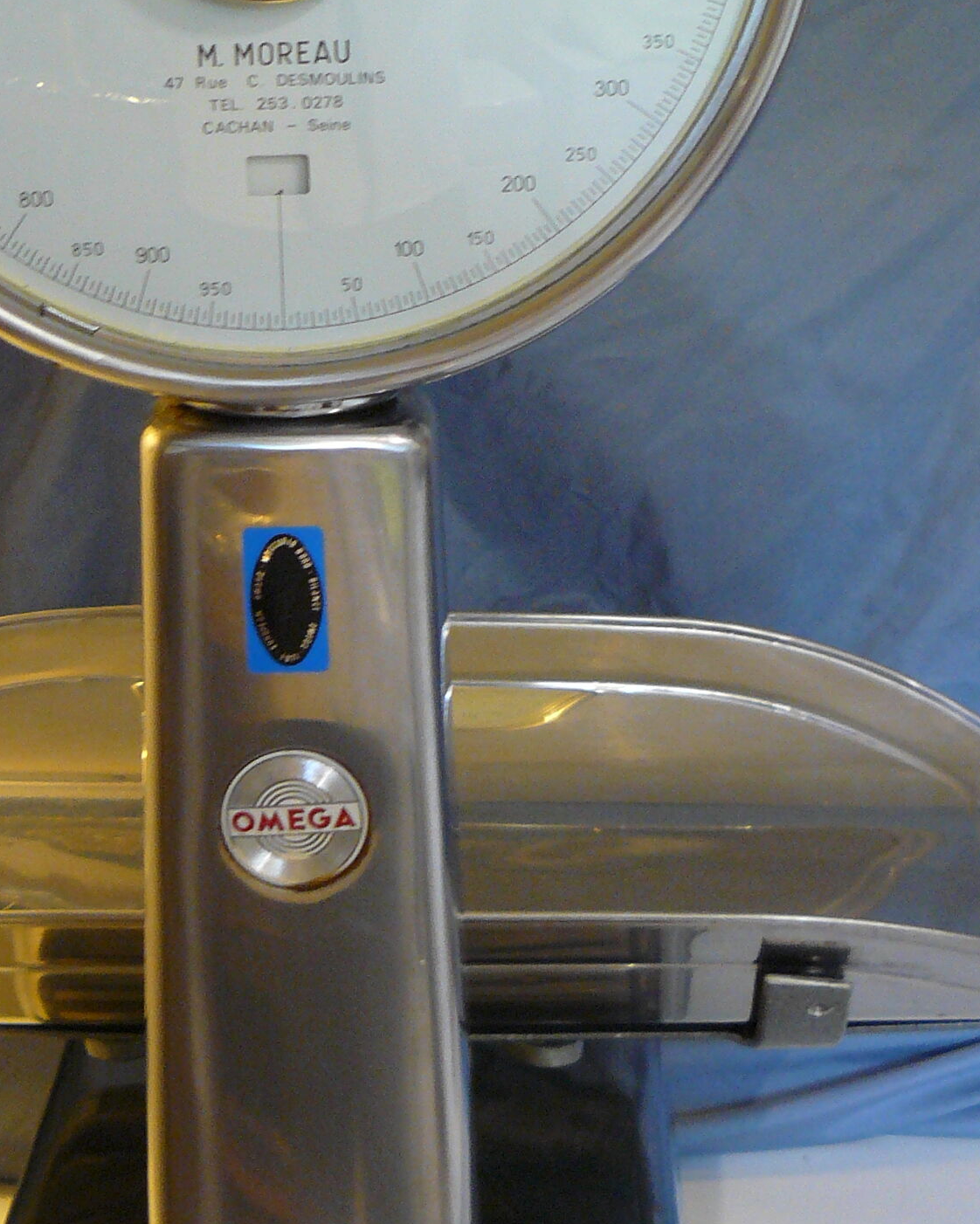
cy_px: 528
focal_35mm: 77
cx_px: 385
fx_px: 2791
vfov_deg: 24.7
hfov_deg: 19.9
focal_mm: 6
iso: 200
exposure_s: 1/6
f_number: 2.8
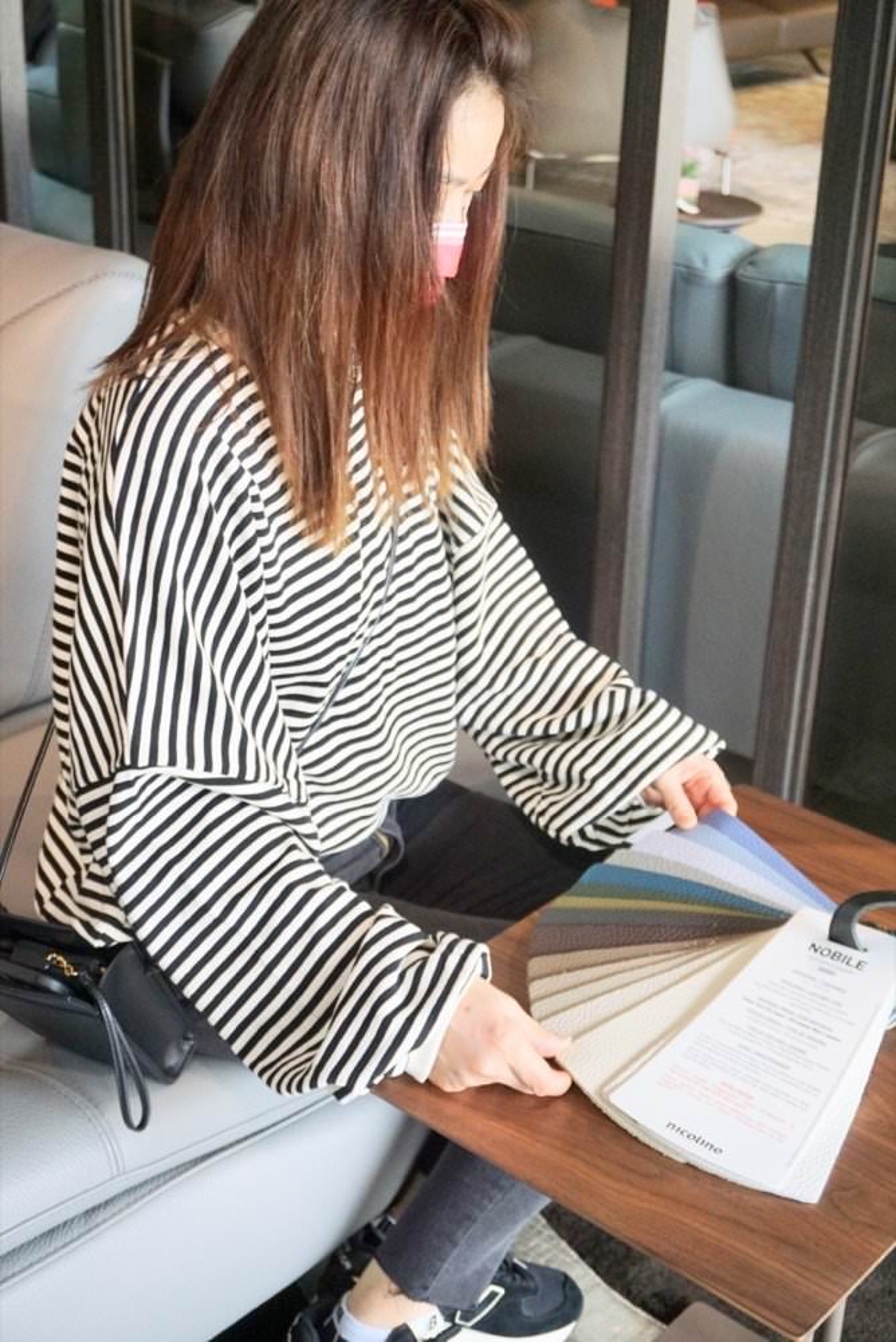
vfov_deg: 39.9
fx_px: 1845
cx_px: 448
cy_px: 671
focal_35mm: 50
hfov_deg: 27.3
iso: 1250
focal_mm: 33
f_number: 5
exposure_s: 1/160
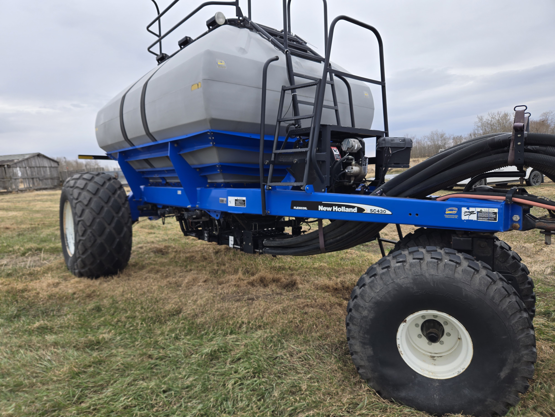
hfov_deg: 73.9
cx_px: 278
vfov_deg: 58.9
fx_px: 369
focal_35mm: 23
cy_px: 208
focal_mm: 5.4
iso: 25
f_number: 1.8
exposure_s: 1/1027
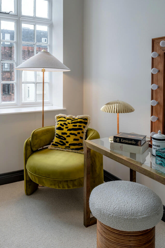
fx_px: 206
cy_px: 124
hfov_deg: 43.6
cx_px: 82
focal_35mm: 30
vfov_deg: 61.9
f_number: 11
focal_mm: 30
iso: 64
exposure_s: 1/6
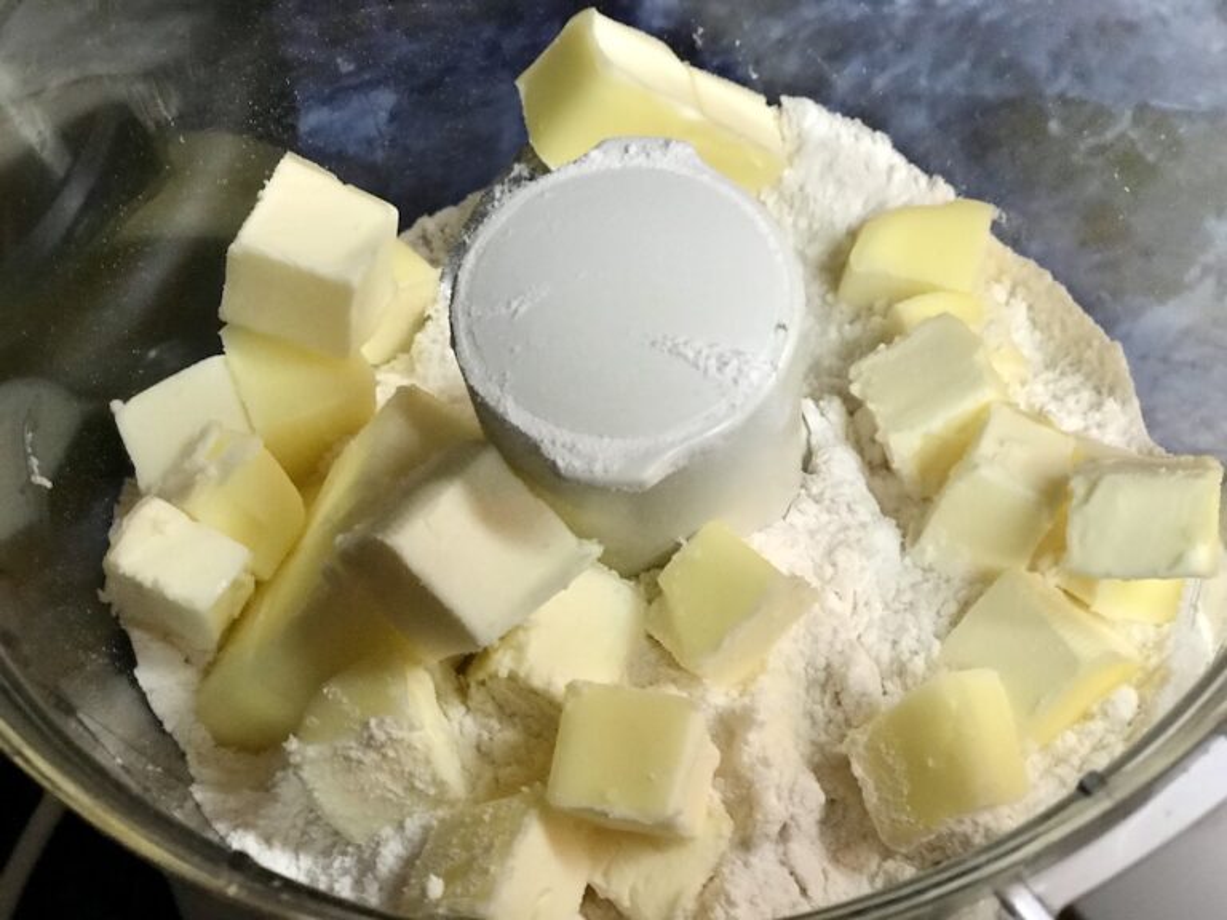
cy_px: 460
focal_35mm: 57
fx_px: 2020
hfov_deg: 33.8
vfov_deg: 25.7
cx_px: 614
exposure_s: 1/60
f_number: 2.8
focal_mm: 6.6
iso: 320
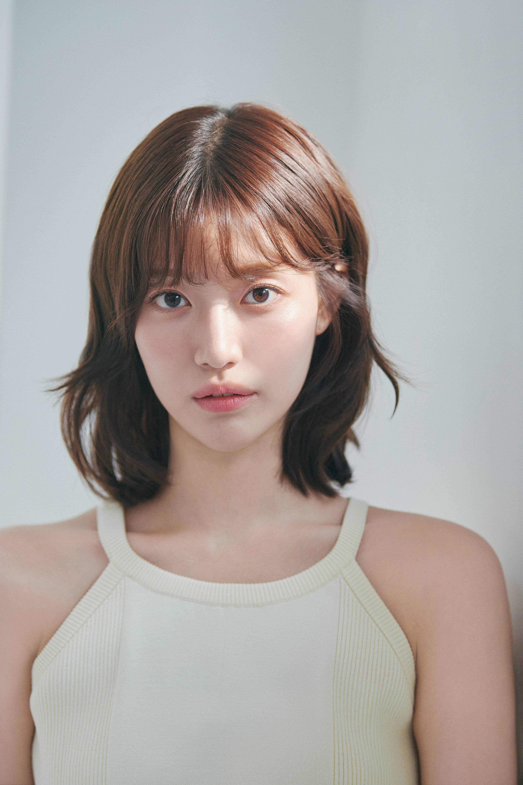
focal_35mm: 112
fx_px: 2440
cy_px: 392
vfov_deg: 18.3
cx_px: 262
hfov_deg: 12.2
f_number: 3.5
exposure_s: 1/125
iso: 160
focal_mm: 112
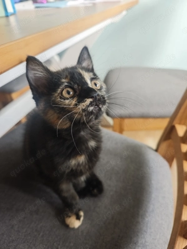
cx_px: 94
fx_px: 166
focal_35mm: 23
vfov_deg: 73.9
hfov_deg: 58.9
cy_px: 124
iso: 320
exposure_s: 1/101
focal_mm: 6.55
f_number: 1.6
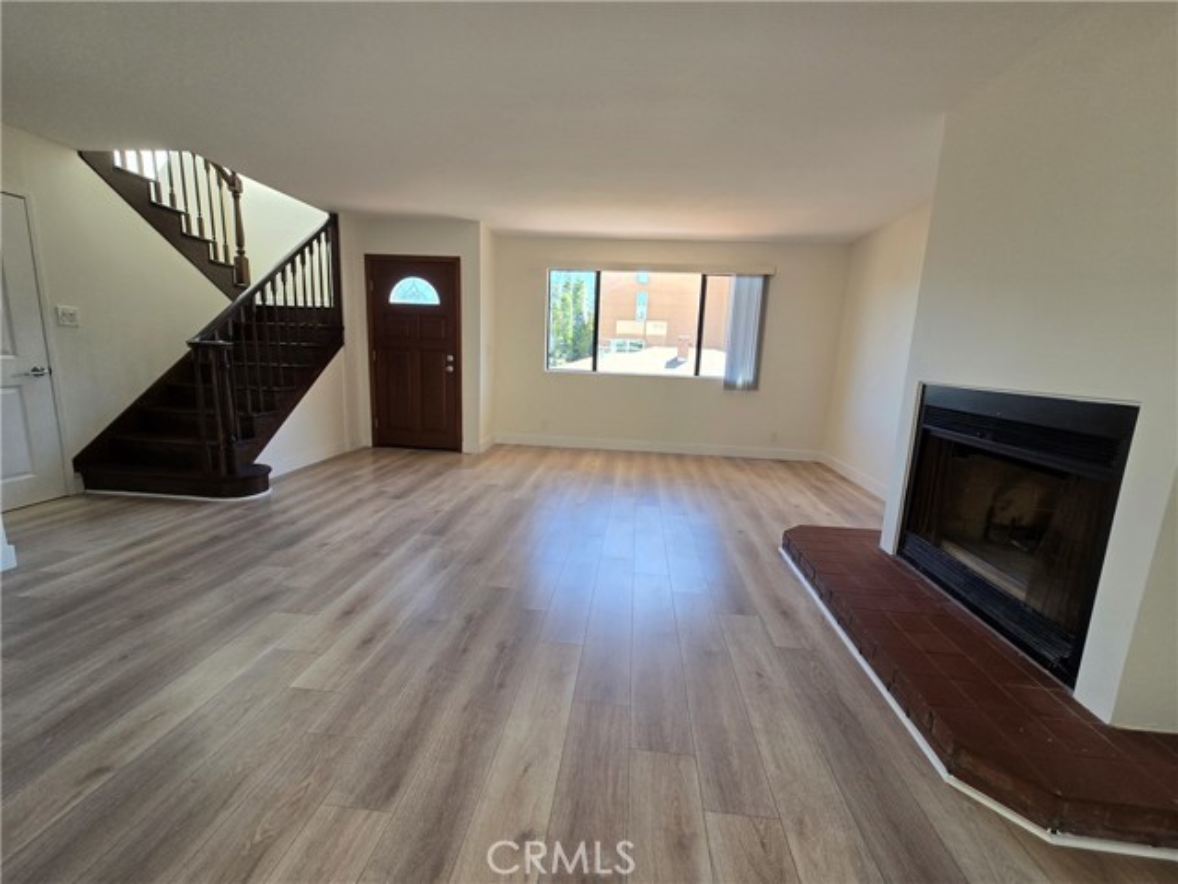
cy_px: 442
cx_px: 589
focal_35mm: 13
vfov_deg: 89.9
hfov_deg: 106.2
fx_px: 442
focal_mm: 2.2
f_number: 2.2
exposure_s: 1/120
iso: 64
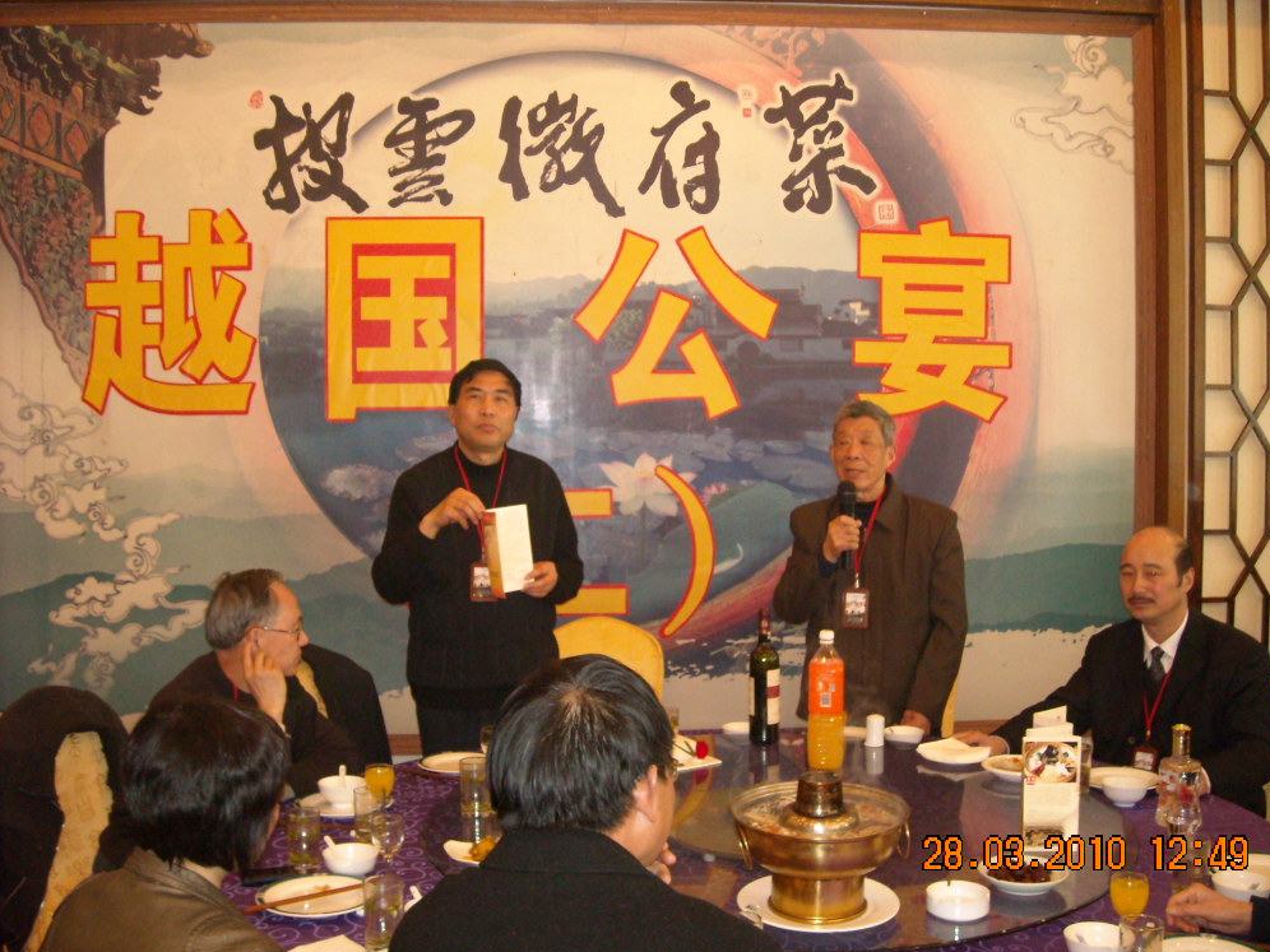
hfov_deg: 51.3
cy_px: 466
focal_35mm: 36
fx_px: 1321
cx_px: 652
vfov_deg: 39.7
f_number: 2.8
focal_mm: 5.7
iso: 400
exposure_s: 1/30
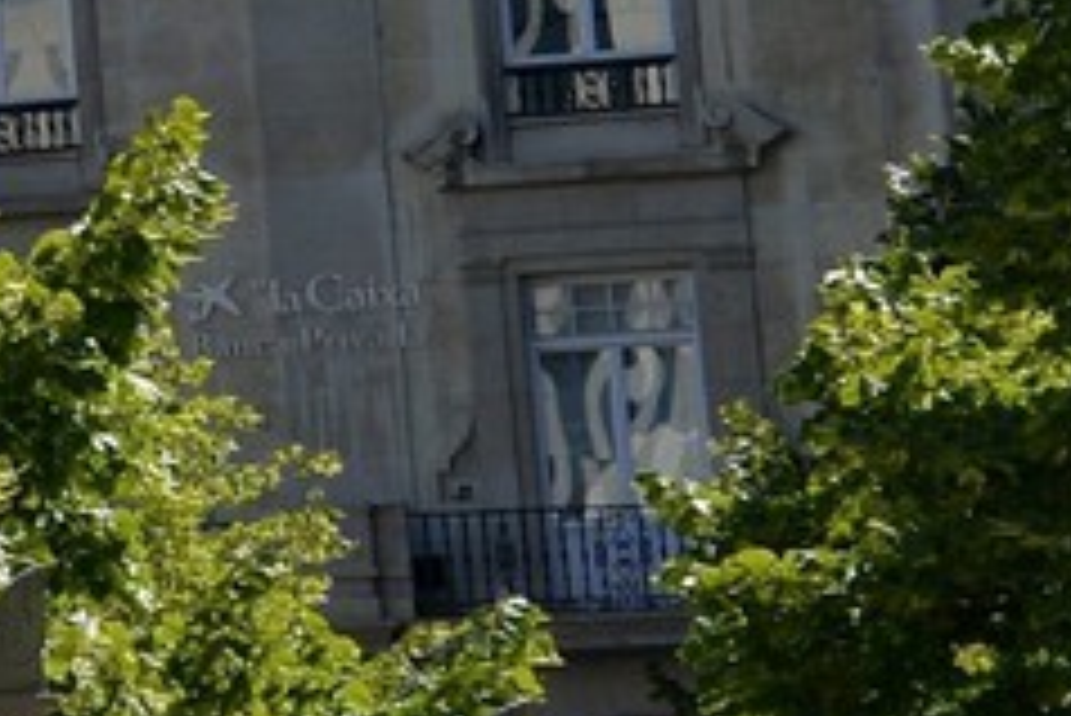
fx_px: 6995
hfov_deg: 7.4
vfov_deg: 5.8
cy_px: -135
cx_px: -2430
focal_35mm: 235
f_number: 8
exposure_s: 1/320
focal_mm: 35
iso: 100
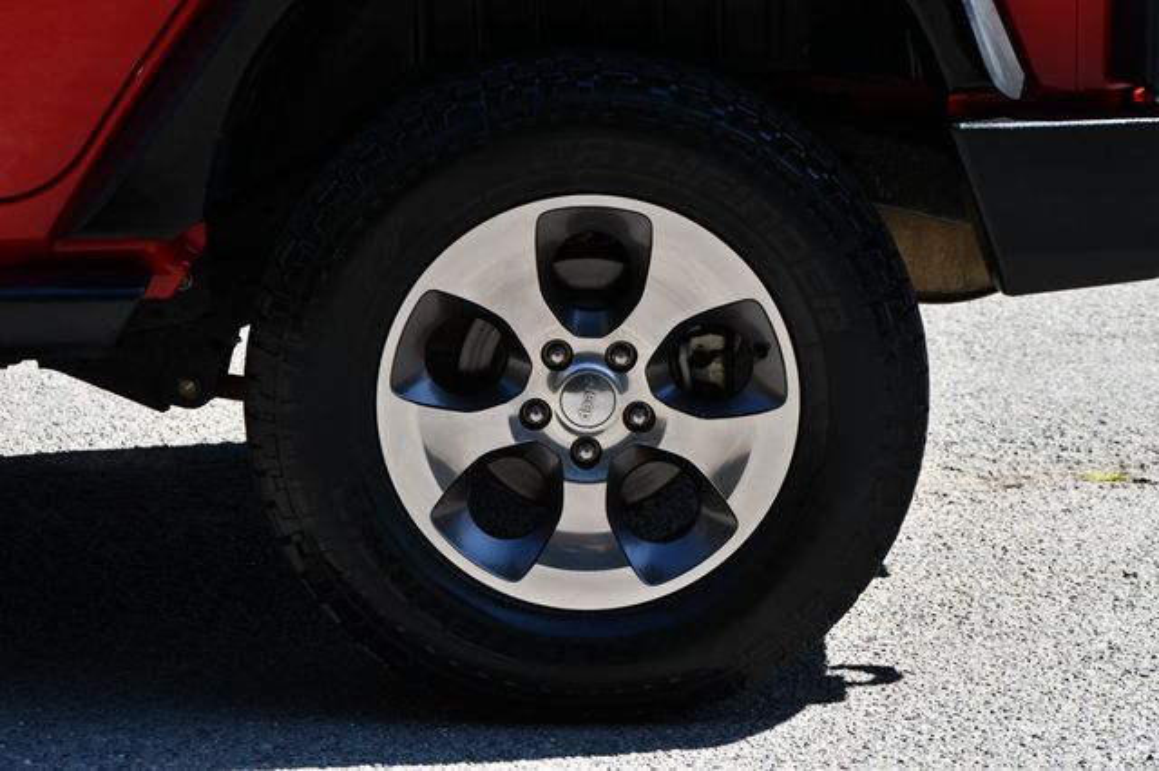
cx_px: 580
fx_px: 4440
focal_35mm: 138
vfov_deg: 9.9
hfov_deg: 14.9
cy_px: 386
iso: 180
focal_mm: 92
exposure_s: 1/250
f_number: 8
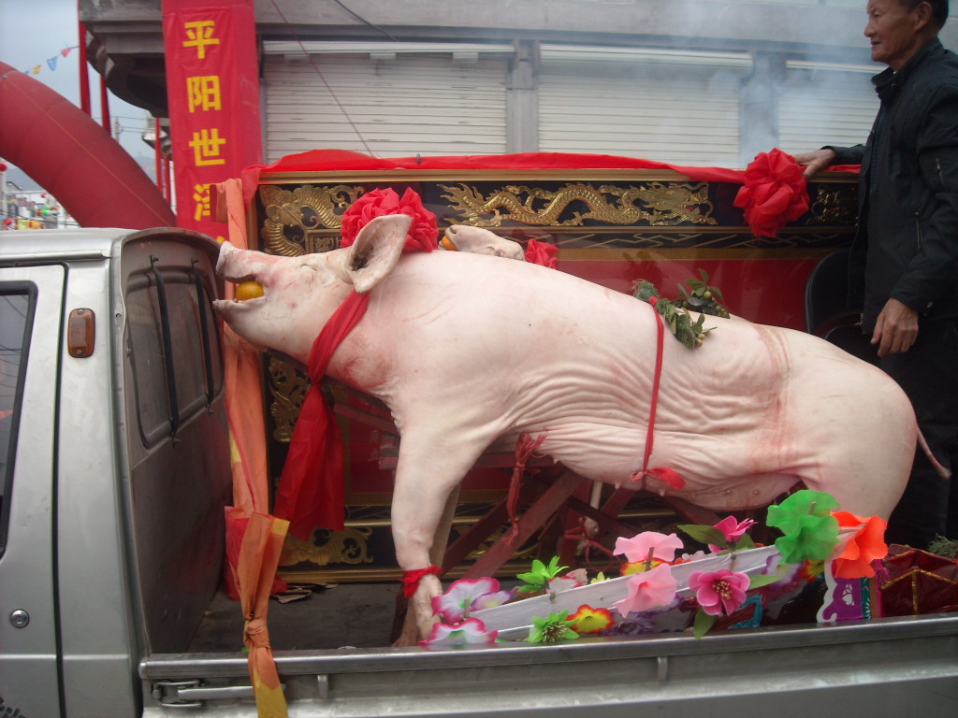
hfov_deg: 52.6
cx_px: 479
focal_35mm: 35
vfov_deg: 40.7
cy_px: 359
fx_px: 969
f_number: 2.8
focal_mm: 5.7
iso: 64
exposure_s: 1/88
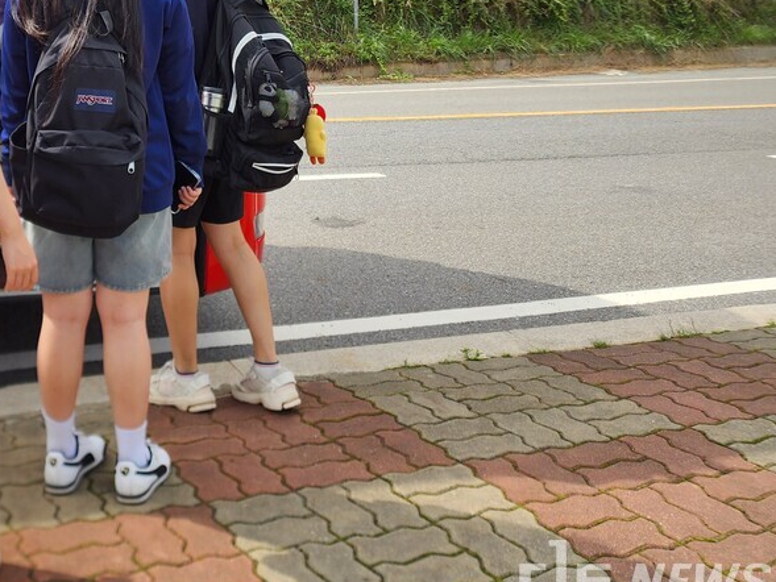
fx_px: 1121
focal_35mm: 50
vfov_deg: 27.5
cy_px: 4
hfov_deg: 35.1
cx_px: 25
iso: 12
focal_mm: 6.4
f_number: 1.8
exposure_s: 1/703
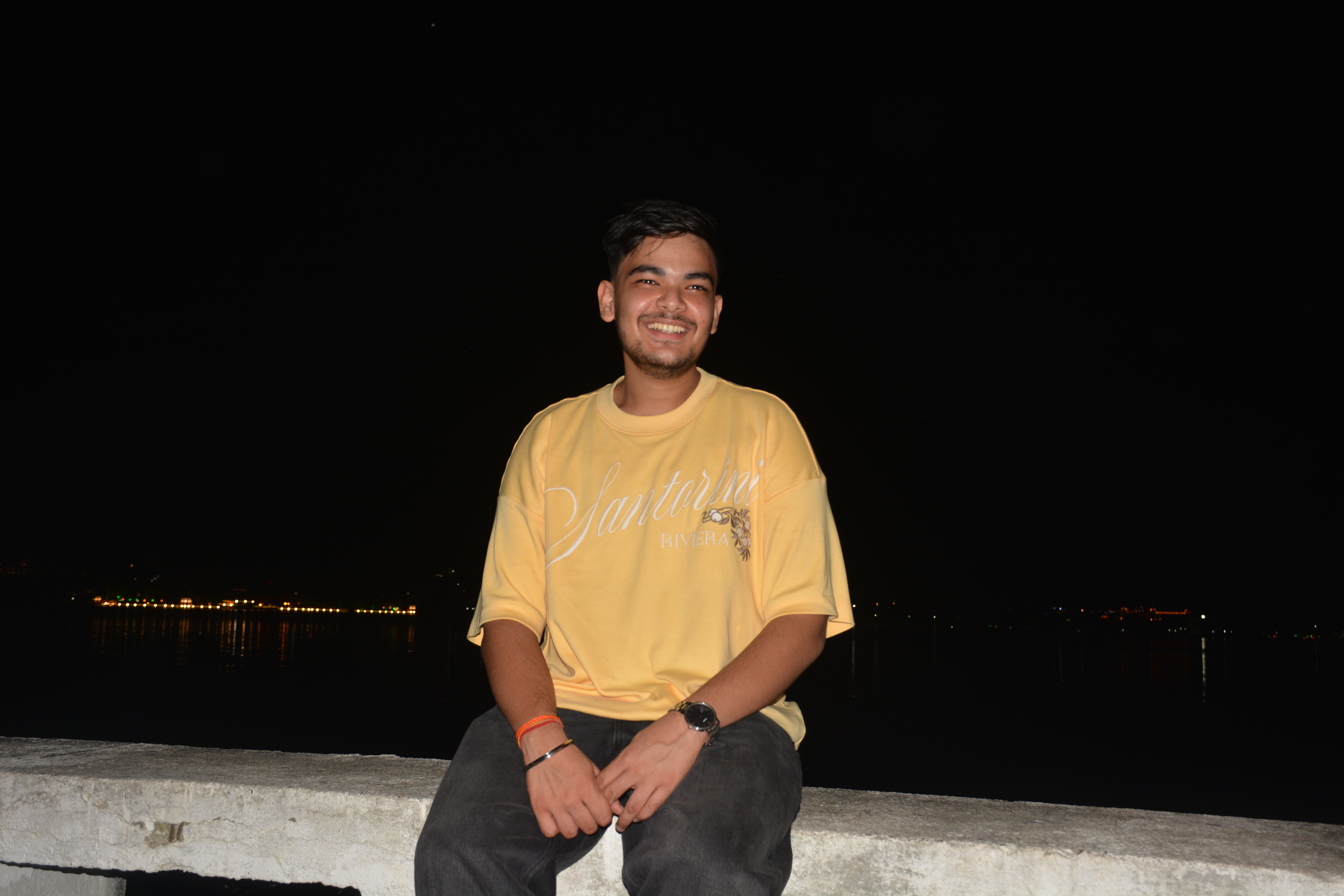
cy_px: 448
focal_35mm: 36
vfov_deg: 36.9
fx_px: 1344
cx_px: 672
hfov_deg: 53.1
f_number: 5.6
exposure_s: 1/30
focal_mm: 24
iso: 200
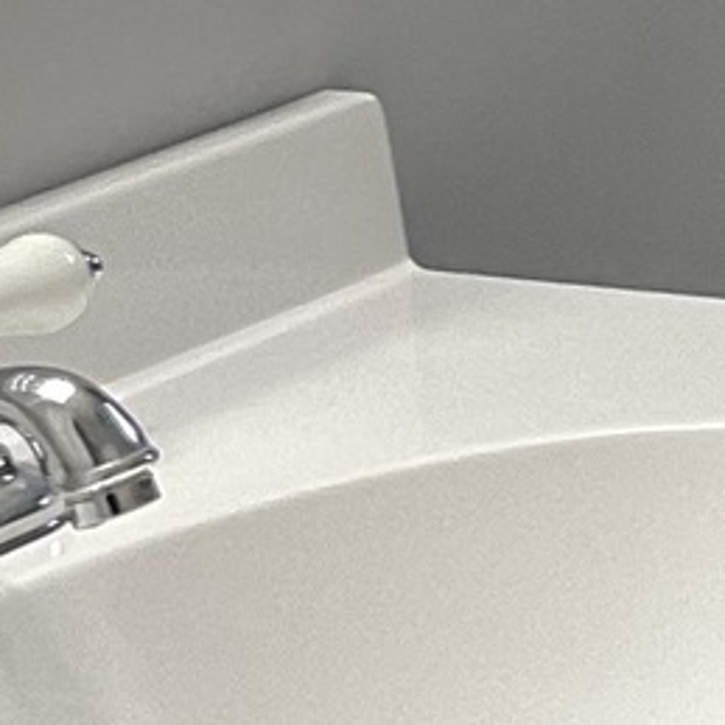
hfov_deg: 7.2
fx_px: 5403
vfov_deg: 7.7
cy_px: 333
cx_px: 1750
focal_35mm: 228
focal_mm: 3
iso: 80
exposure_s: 1/60
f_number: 1.8
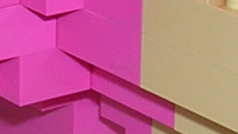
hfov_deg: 8.9
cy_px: 3
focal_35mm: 241
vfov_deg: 5.0
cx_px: 99
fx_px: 1520
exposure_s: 1/60.1
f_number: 5.2
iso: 100
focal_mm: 4.7
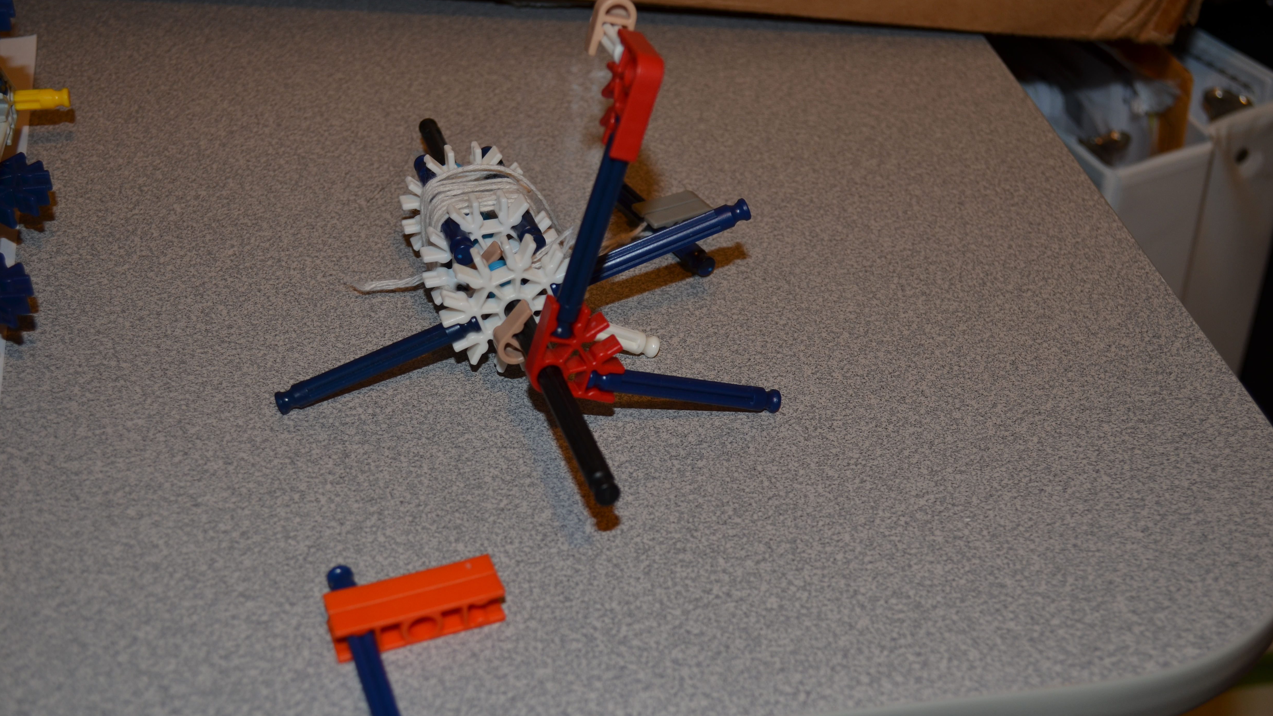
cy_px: 399
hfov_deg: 46.4
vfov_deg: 27.1
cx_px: 636
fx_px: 1485
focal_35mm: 44
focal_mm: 28
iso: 200
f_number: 5.6
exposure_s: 1/30
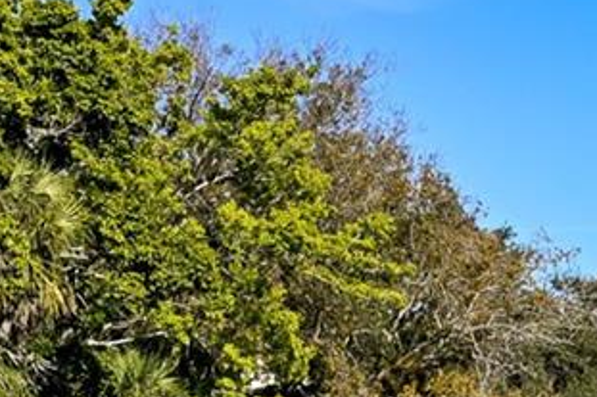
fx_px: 3066
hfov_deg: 9.9
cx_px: 1365
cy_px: 598
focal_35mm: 185
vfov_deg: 7.3
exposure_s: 1/400
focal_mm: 36
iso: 100
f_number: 7.1
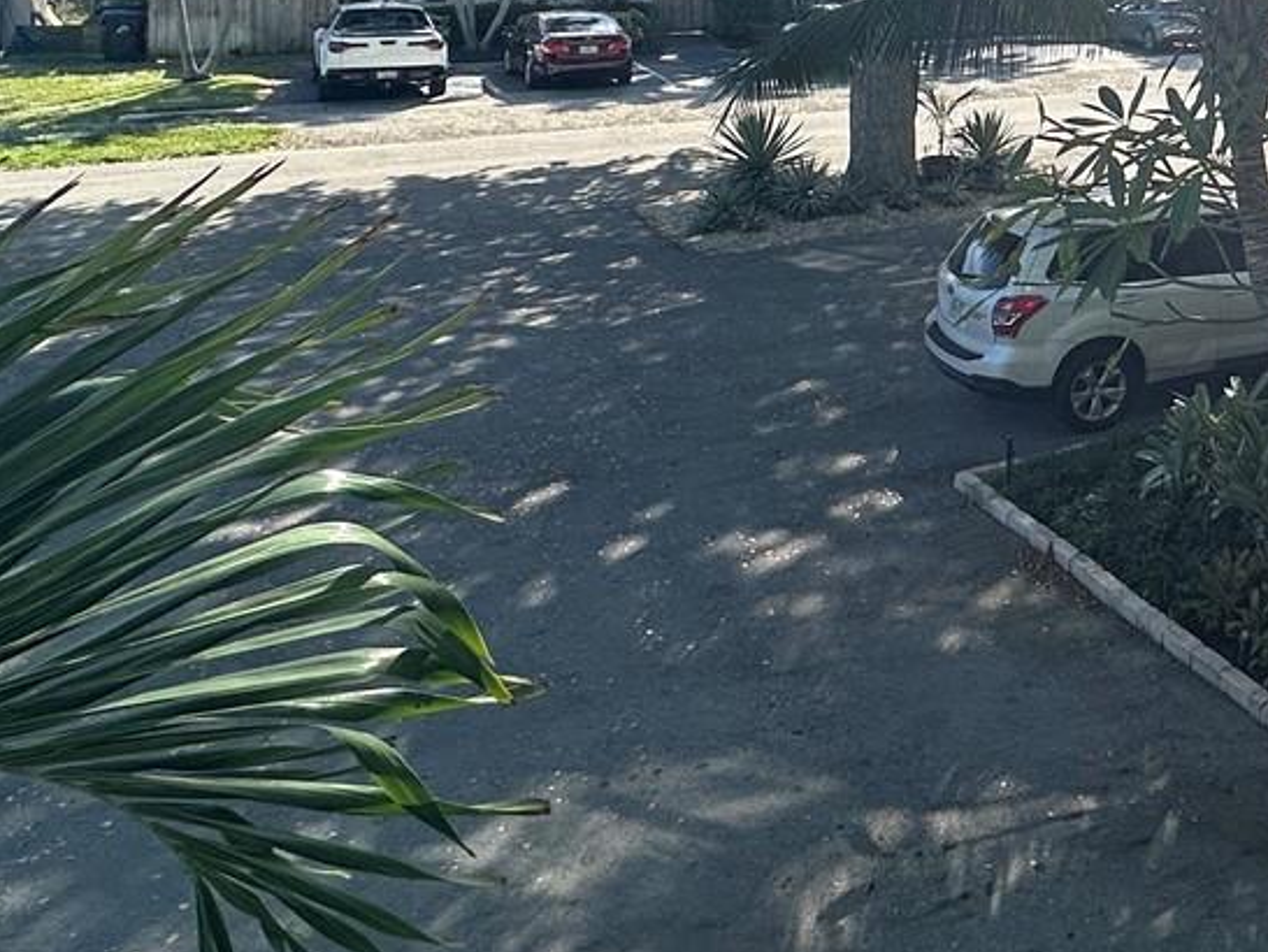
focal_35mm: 41
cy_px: -88
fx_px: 1503
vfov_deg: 31.3
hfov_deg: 35.9
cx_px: 1516
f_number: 2.2
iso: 40
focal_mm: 2.22
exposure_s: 1/1072
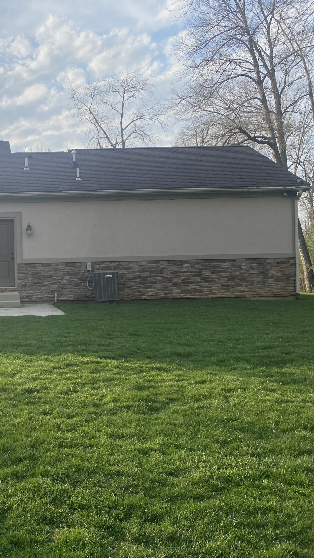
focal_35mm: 38
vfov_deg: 52.8
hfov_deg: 29.3
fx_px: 562
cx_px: 5
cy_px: 280
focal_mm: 4.25
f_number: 1.8
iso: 32
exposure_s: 1/2028
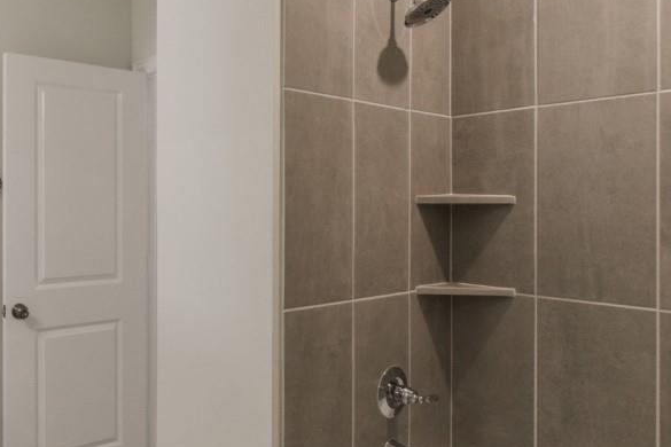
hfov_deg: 60.0
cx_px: 157
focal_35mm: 29
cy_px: 229
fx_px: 538
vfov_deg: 45.1
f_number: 6.3
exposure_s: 1/25
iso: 250
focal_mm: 11
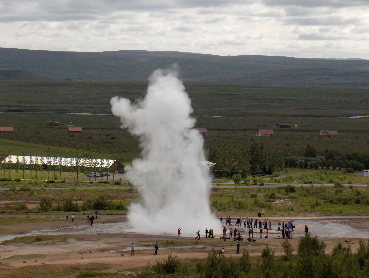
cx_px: 184
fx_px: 1249
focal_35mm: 117
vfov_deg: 12.7
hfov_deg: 16.8
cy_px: 139
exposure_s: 1/408
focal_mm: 24
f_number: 8.4
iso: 100
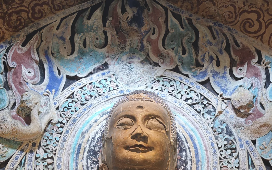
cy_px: 136
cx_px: 135
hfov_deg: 32.5
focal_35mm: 63
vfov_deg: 20.4
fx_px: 467
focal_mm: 8.72
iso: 400
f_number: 1.63
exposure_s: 1/52.4
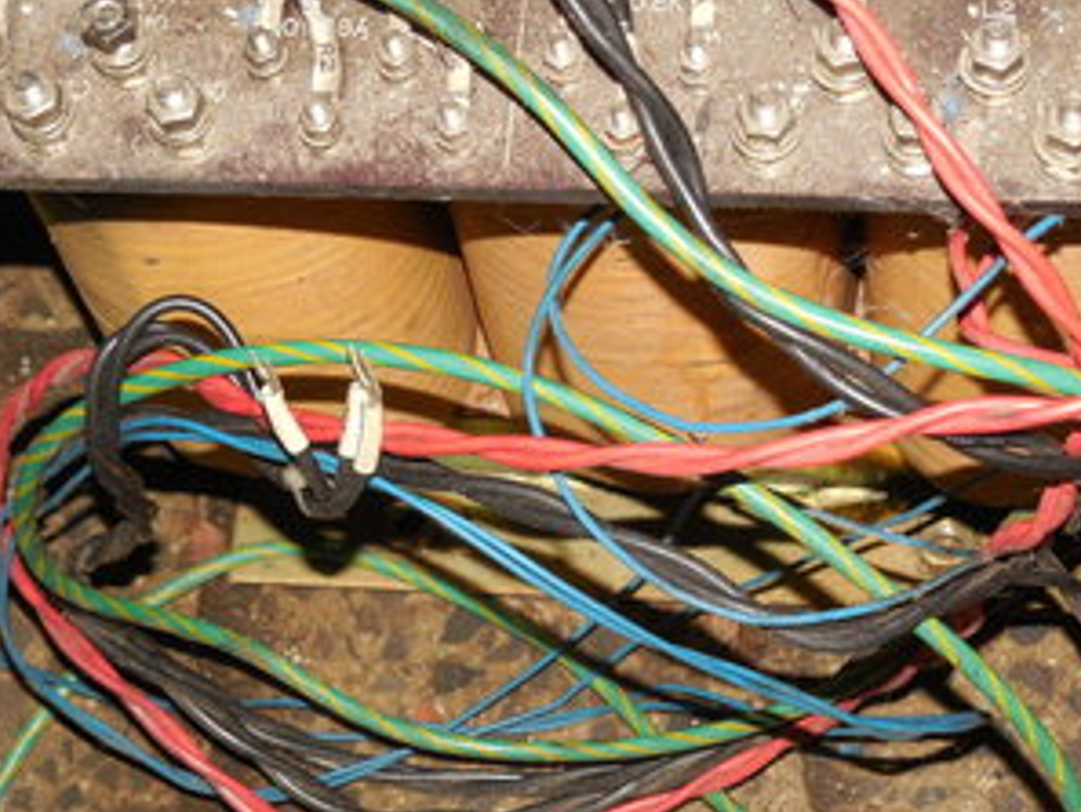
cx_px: 626
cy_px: 502
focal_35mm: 93
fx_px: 2905
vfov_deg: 15.9
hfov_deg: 21.1
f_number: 4.4
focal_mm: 12.5
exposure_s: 1/60
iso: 200
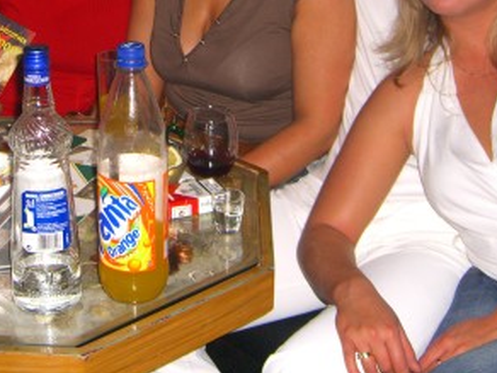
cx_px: 148
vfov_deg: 18.4
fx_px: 1120
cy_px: 0
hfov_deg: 24.8
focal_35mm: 78
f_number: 2.8
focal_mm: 7.9
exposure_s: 1/60
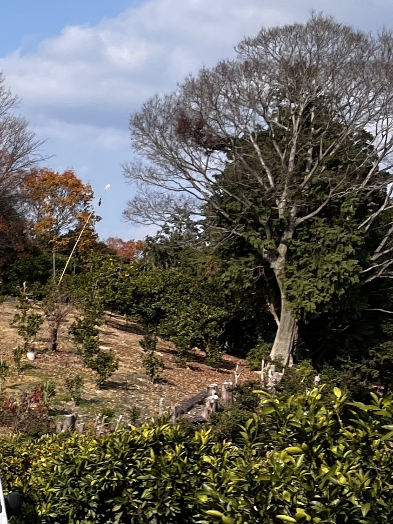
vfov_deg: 20.4
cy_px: 518
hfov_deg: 14.1
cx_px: -309
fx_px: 1408
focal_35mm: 93
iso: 50
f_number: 1.6
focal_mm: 5.1
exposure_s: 1/2755
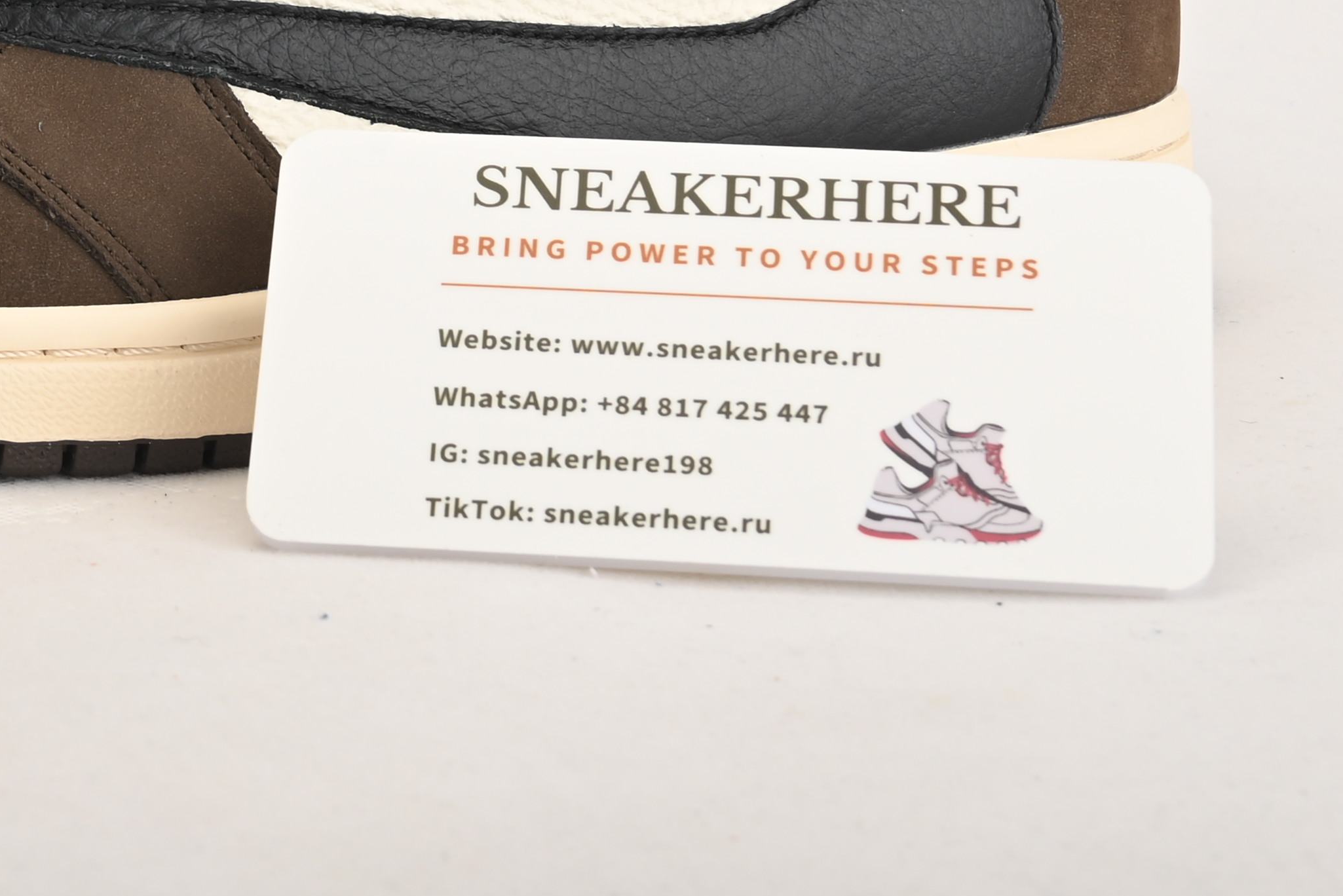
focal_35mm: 135
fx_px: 5037
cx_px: -98
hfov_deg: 14.8
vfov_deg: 9.9
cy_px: -341
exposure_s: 1/200
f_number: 11
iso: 100
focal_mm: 46
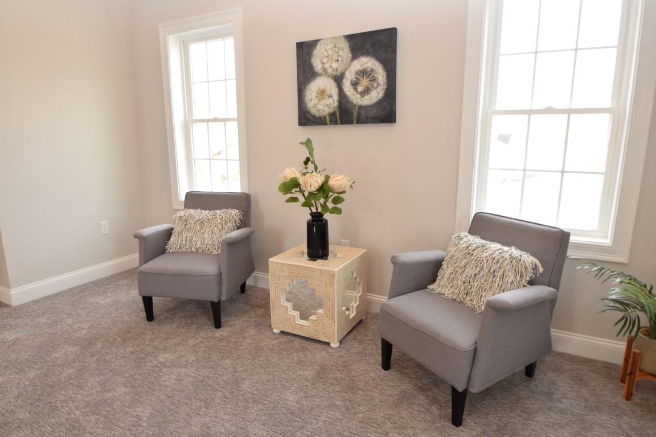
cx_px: 328
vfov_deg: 59.5
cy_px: 218
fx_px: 383
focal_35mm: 21
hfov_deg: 81.2
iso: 800
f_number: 5.6
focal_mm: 14
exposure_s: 1/125
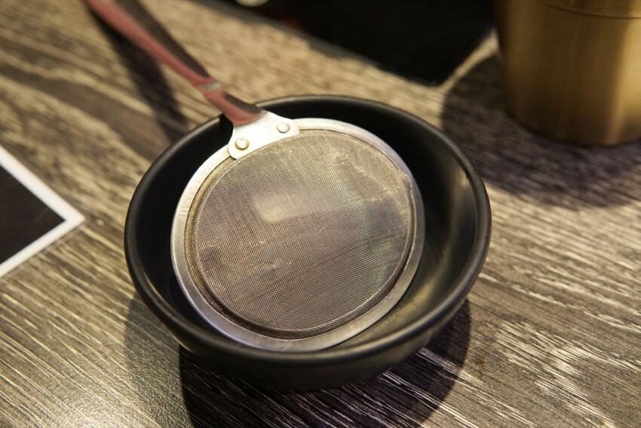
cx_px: 320
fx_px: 801
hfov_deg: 43.6
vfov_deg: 29.9
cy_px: 214
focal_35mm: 45
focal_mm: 30
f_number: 4
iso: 1600
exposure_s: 1/60
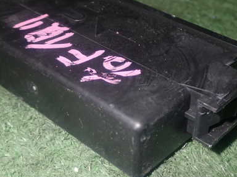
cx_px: 101
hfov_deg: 30.2
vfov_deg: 22.9
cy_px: 83
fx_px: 438
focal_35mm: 64
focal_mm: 7.31
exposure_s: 1/40
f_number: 8
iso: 400
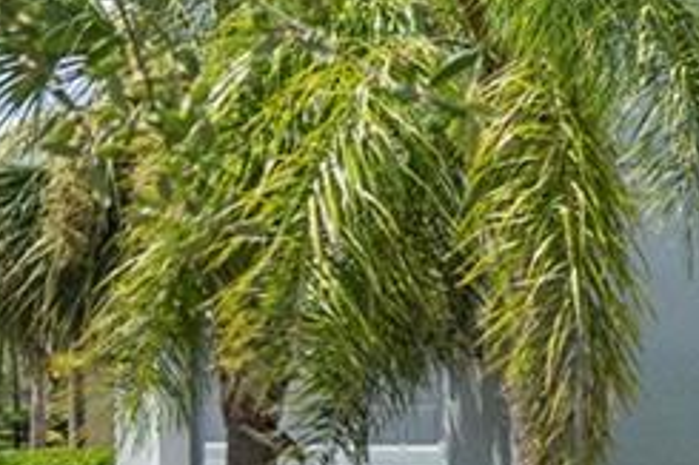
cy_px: 408
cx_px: 1735
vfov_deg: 10.0
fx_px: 2658
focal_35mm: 137
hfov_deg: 11.8
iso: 250
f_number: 8
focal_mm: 21
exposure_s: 1/160
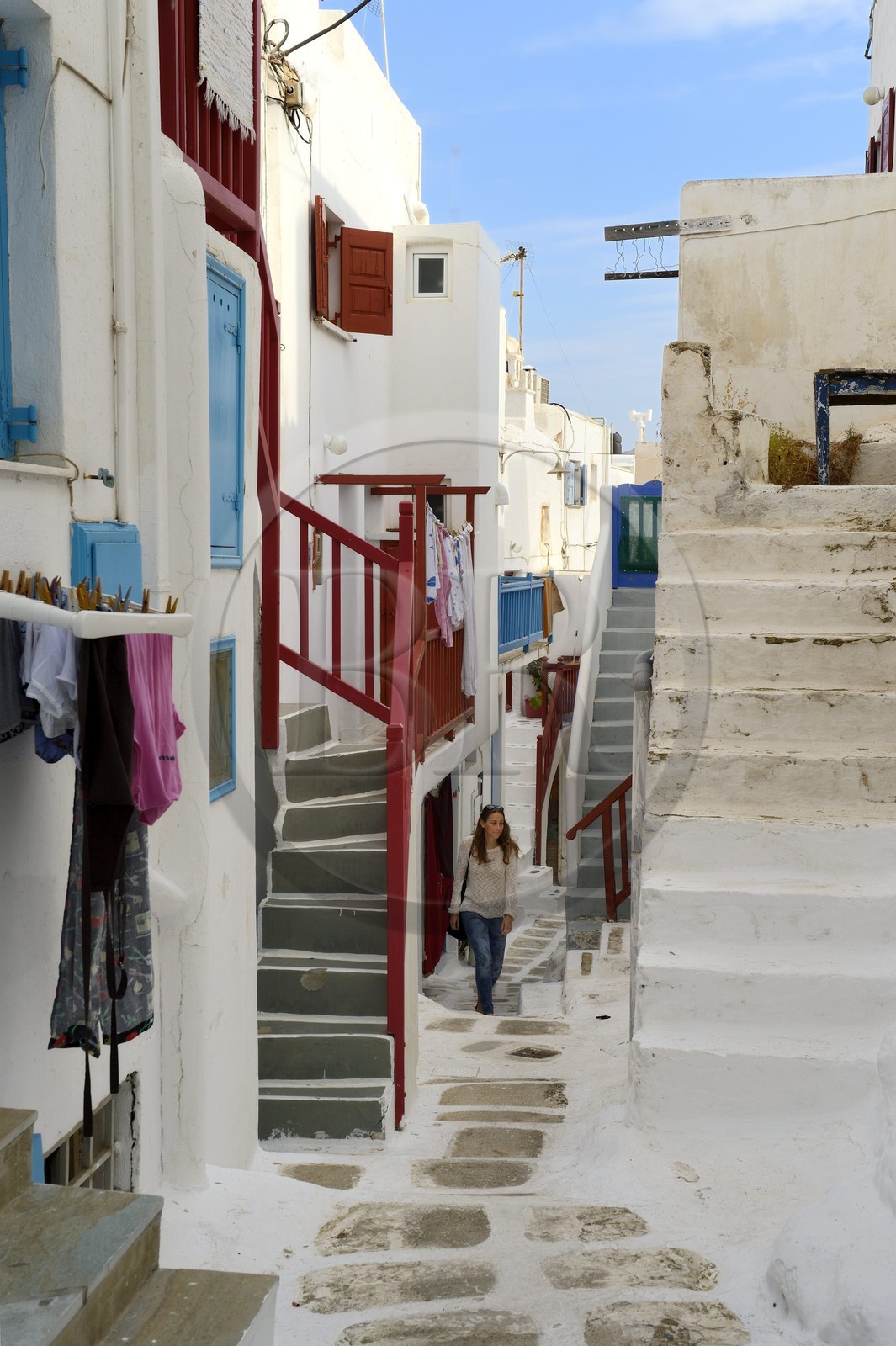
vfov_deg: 39.6
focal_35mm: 50
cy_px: 673
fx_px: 1869
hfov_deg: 27.0
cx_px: 448
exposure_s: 1/250
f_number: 10
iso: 200
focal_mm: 50
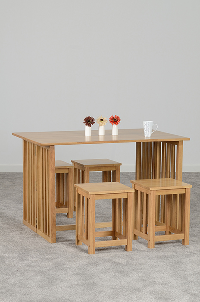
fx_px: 878
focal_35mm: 105
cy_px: 151
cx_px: 100
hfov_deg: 13.0
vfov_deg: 19.5
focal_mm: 70
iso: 100
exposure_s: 1/160
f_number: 8
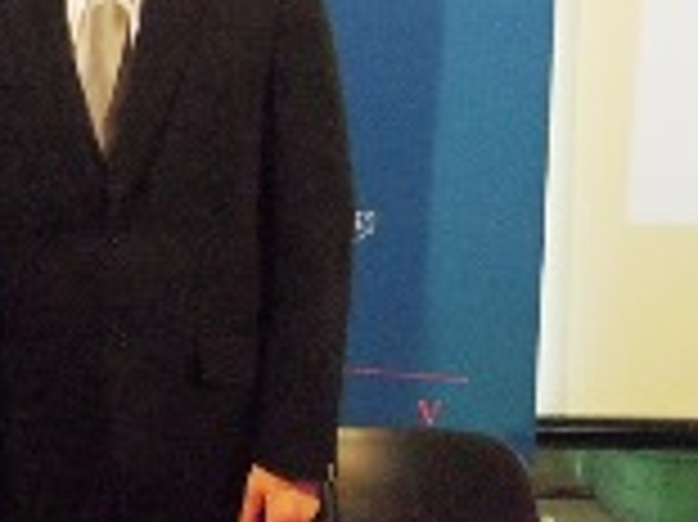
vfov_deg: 12.5
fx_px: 2357
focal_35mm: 117
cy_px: 29
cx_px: -293
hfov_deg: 15.7
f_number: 2.9
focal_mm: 7.2
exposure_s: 1/250
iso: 1600
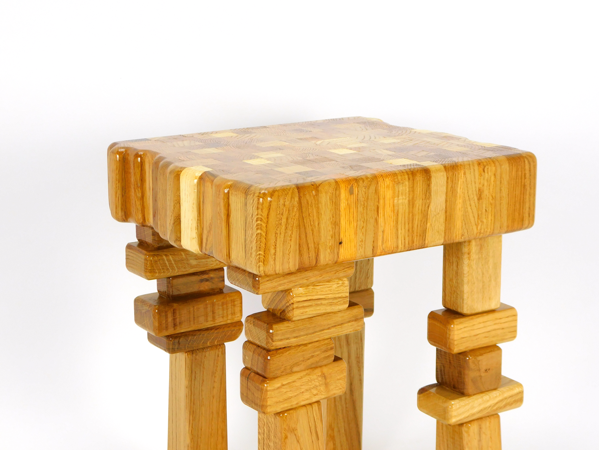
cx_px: 300
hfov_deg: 27.4
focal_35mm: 71
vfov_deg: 20.7
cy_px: 225
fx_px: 1229
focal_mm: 12.6
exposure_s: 1/60
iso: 125
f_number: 4.3
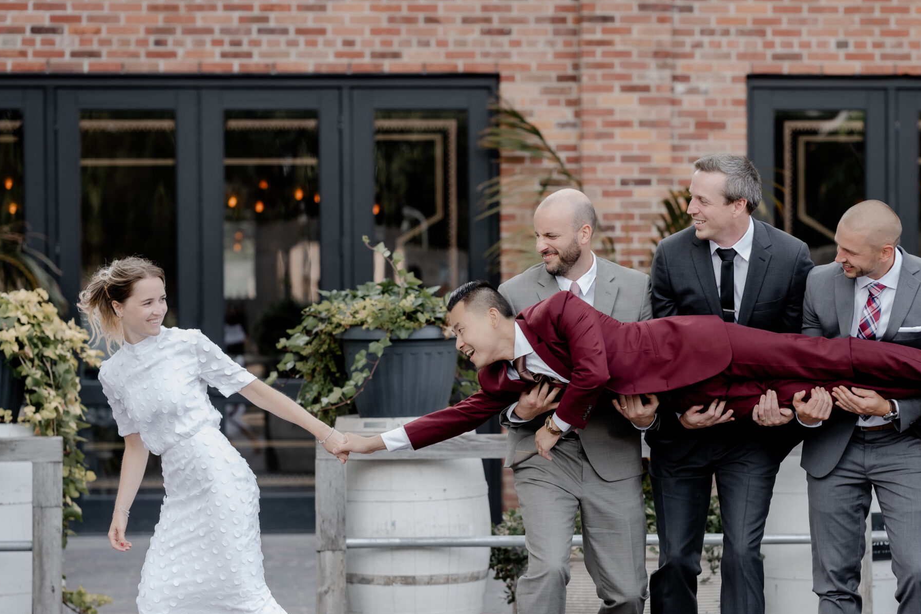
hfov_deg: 16.9
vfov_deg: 11.3
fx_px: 3096
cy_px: 418
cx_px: 582
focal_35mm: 121
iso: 200
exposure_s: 1/320
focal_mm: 85
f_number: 2.5
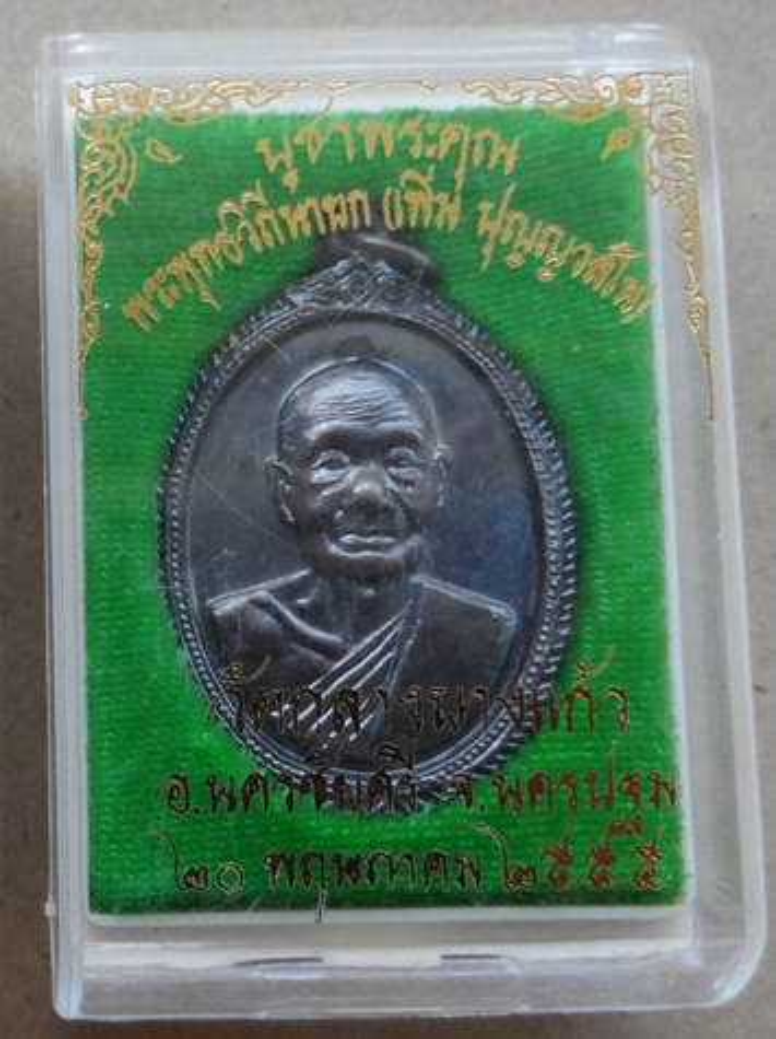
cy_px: 520
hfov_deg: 56.7
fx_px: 719
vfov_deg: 71.7
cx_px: 388
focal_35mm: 24
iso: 80
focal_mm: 4
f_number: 3.2
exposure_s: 1/60
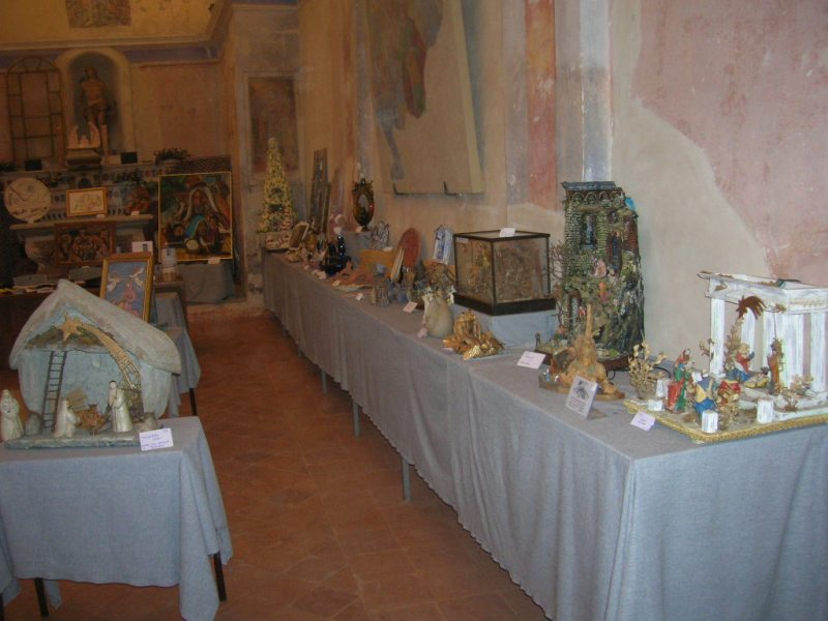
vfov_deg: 41.8
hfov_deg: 54.0
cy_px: 310
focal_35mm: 34
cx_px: 414
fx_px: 813
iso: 126
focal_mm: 5.7
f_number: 2.9
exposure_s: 1/60.1
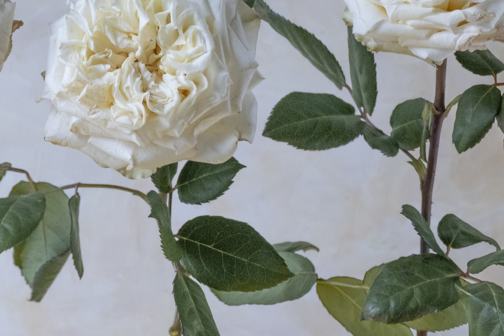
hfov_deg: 7.2
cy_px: 149
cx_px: 187
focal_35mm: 286
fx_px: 4004
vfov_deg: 4.8
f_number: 3.9
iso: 1600
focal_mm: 54.2
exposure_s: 1/40
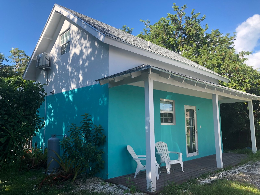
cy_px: 98
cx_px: 130
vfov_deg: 48.2
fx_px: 218
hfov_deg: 61.7
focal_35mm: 29
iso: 20
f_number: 1.8
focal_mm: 3.99
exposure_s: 1/685
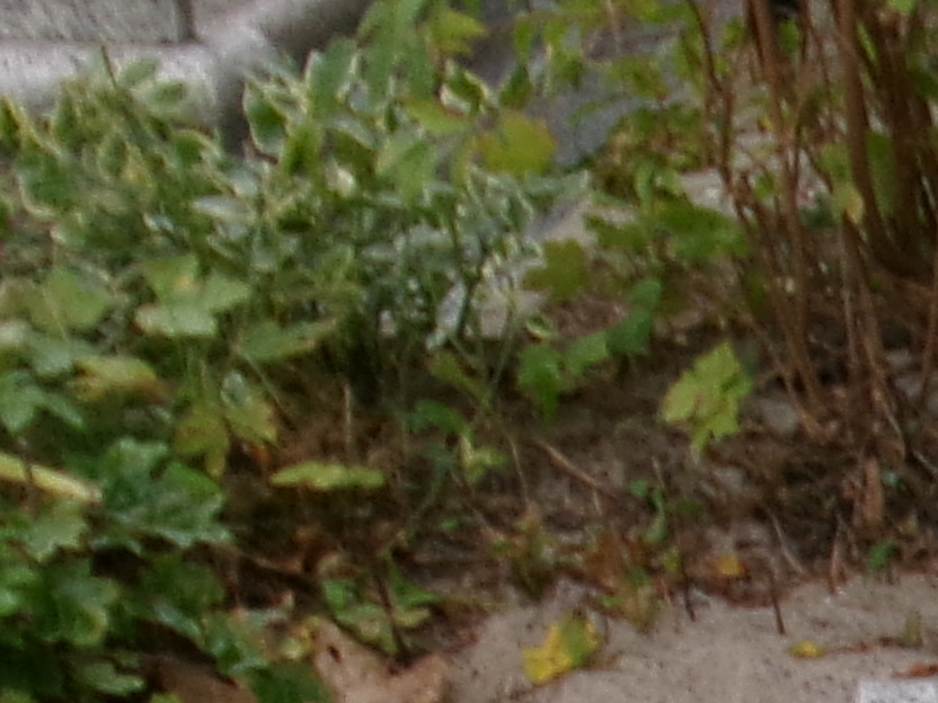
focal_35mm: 155
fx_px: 4200
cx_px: 1885
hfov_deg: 11.5
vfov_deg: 9.1
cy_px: 1317
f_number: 3.9
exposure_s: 1/45
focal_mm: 5.1
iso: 100
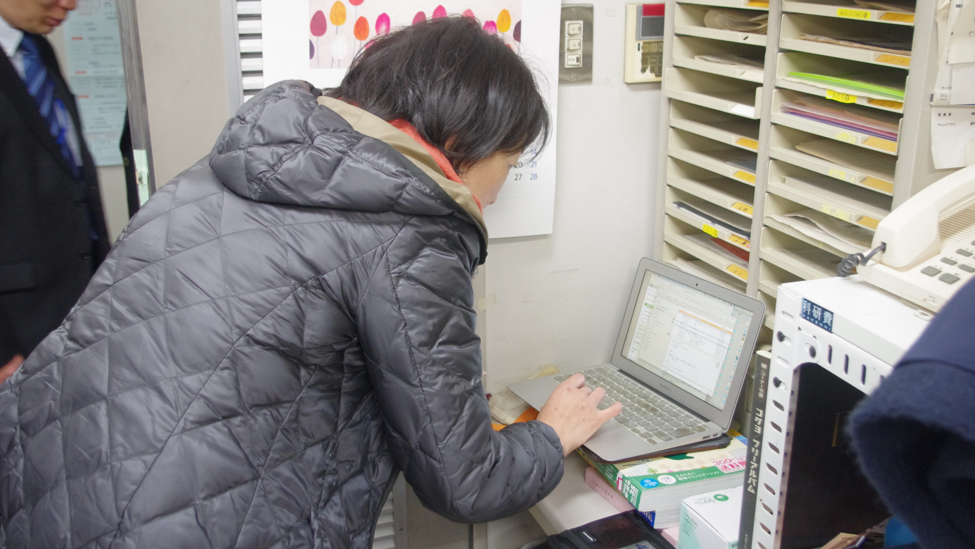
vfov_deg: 31.2
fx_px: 983
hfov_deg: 52.8
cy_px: 295
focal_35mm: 38
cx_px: 485
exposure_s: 1/50
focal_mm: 24.38
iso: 1600
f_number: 4
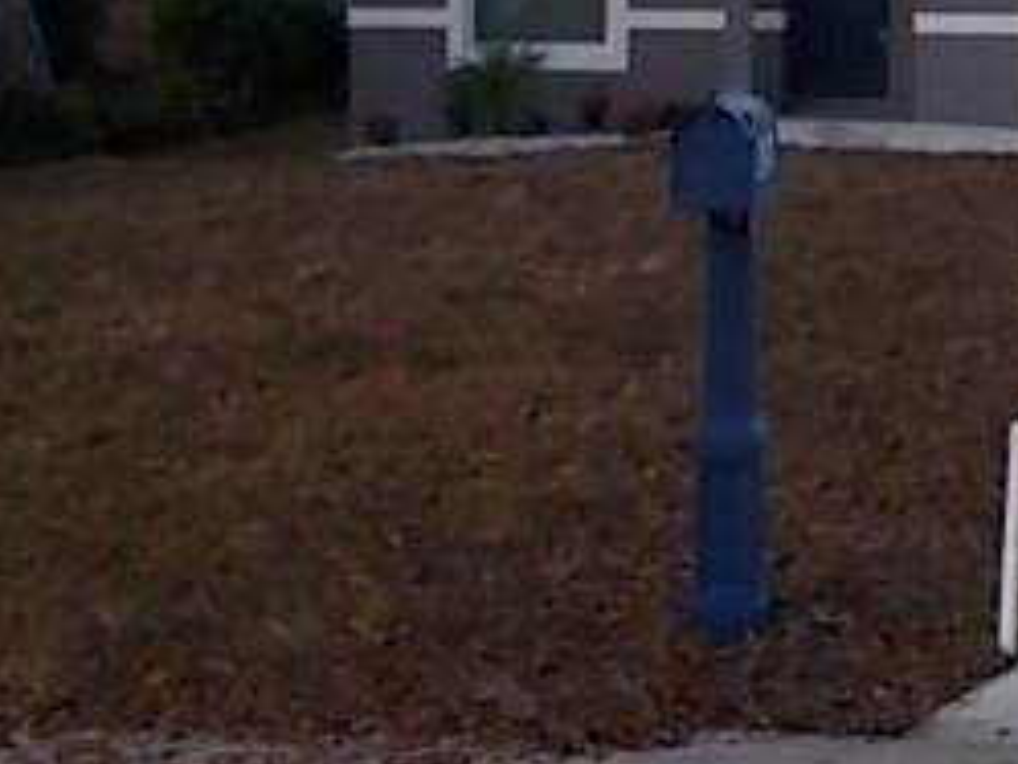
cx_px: 814
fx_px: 2266
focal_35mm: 77
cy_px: 57
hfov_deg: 24.9
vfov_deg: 18.8
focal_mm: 5.3
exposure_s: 1/125
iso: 80
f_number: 3.4
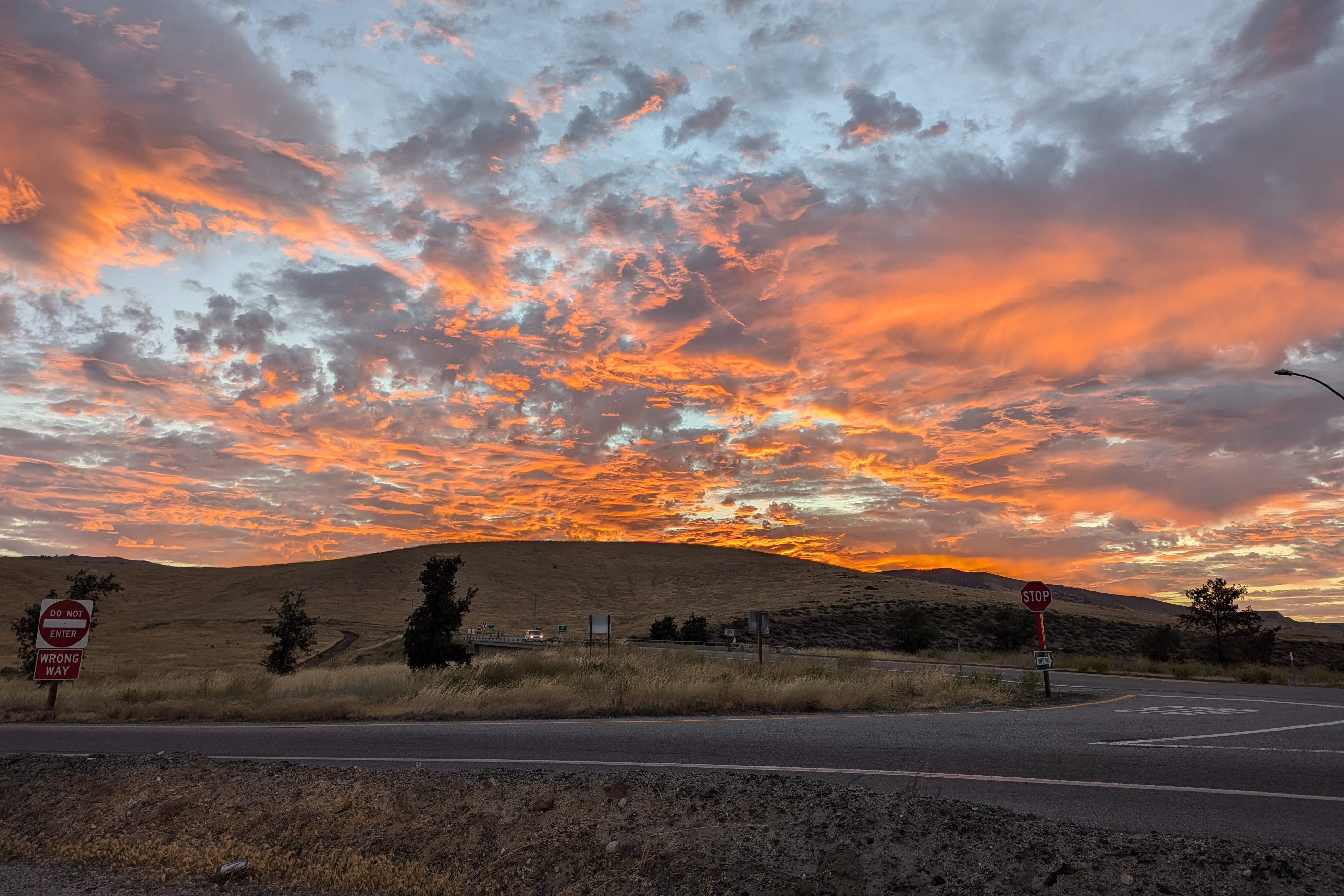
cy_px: 378
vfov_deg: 49.4
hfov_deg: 69.4
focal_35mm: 26
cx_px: 672
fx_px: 971
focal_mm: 6.81
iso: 38
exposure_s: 1/205
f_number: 1.85
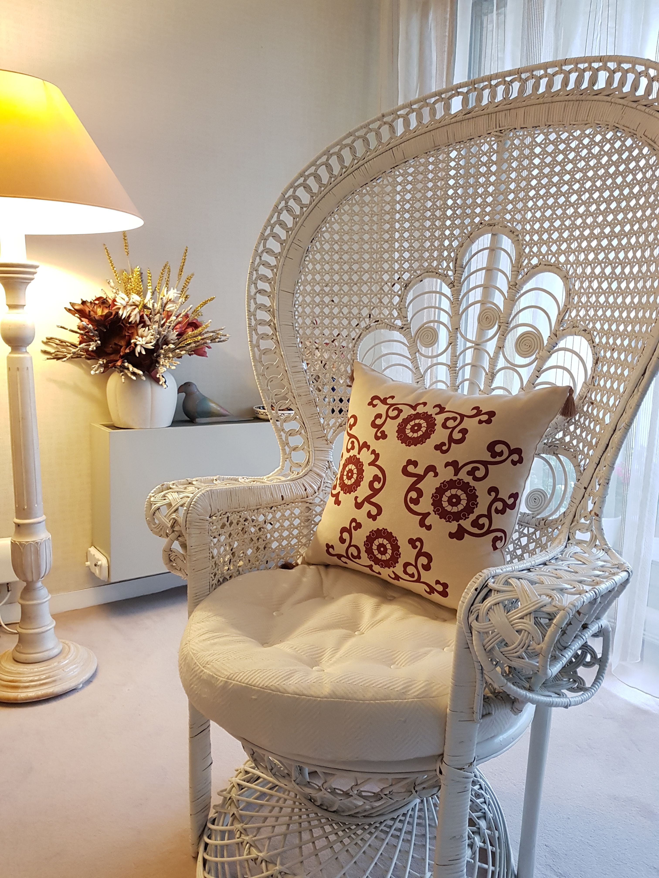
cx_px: 330
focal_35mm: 26
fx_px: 660
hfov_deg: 53.1
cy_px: 439
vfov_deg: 67.3
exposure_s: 1/33
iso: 200
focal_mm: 4.2
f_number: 1.7
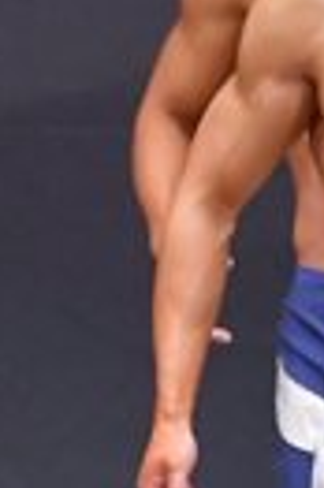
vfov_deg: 1.3
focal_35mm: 1597
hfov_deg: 0.9
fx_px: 21615
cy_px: 510
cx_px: -73
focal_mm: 180
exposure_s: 1/400
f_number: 5.6
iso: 6400
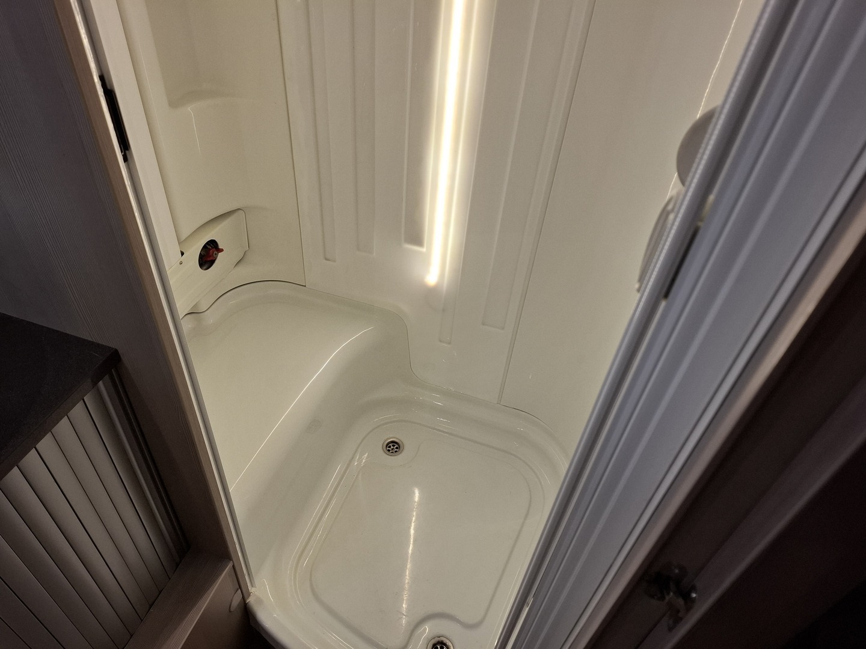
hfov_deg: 73.9
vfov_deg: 58.9
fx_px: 575
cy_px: 324
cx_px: 433
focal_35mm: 23
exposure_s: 1/100
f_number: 1.8
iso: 125
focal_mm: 5.54
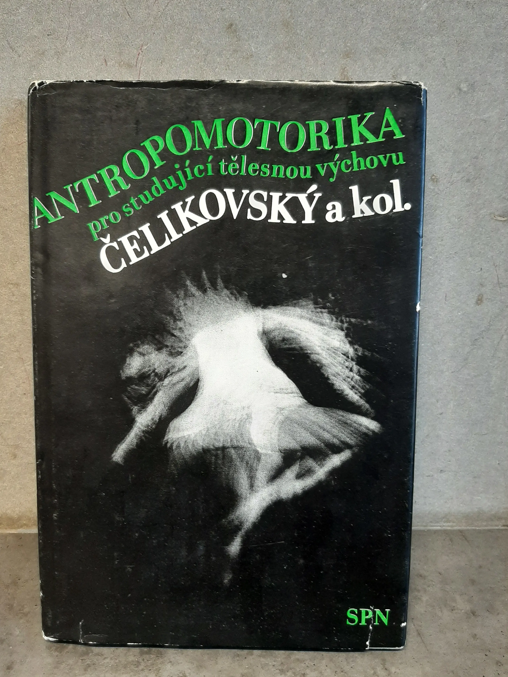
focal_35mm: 27
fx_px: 528
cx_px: 247
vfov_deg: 65.3
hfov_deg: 51.3
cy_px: 336
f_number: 1.7
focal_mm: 3.93
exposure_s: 1/50
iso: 125
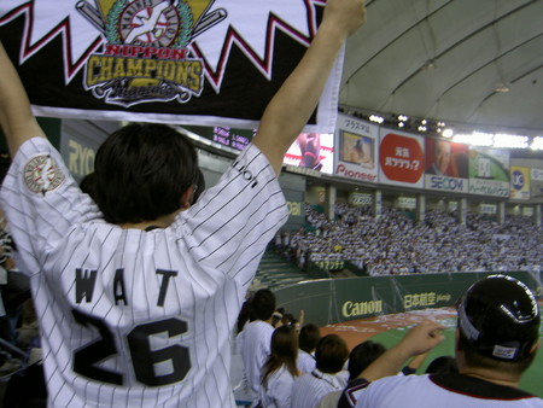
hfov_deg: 53.9
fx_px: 534
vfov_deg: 41.8
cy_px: 204
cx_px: 272
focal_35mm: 34
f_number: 2.8
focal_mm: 5.6
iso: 50
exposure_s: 1/20
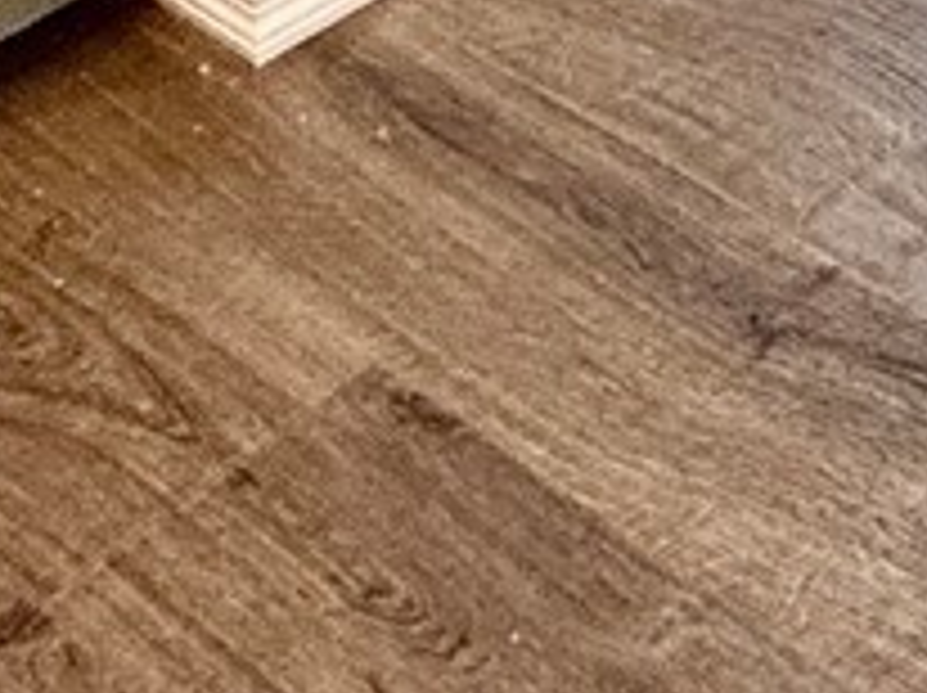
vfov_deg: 10.2
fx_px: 2916
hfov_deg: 13.3
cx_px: 2241
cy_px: -1354
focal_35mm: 109
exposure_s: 1/120
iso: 125
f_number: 2.2
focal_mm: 2.22
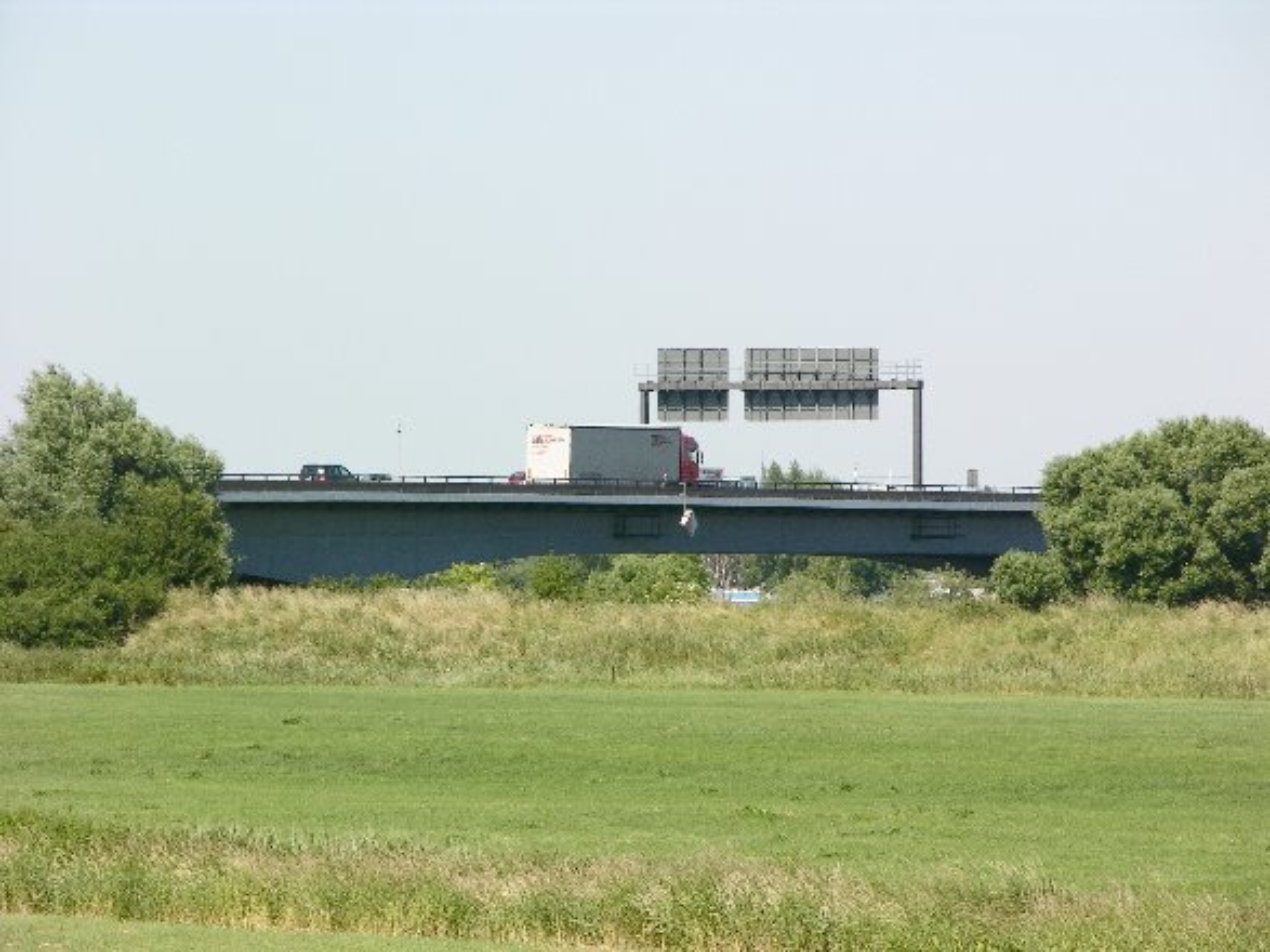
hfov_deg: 7.1
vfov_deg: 5.3
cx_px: 635
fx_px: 10271
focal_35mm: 280
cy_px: 476
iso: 50
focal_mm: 71.2
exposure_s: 1/179
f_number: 6.6
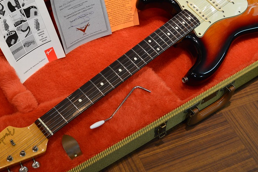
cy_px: 69
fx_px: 385
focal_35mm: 54
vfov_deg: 25.1
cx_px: 110
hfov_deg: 37.0
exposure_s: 1/20
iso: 400
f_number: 6.3
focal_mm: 25
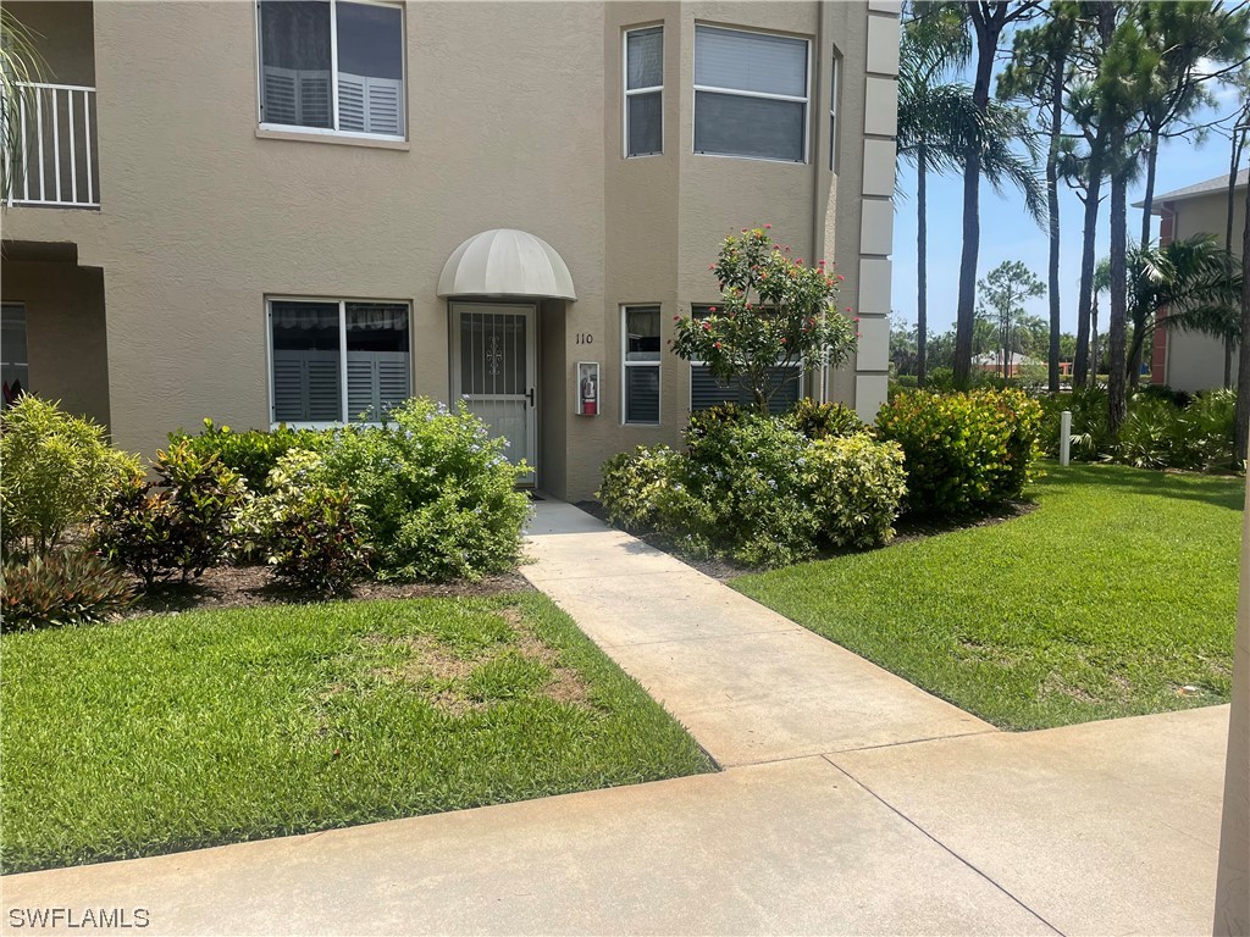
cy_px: 468
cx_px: 625
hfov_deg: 67.3
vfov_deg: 53.1
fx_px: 939
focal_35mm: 26
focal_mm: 4.2
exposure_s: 1/4132
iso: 32
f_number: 1.6
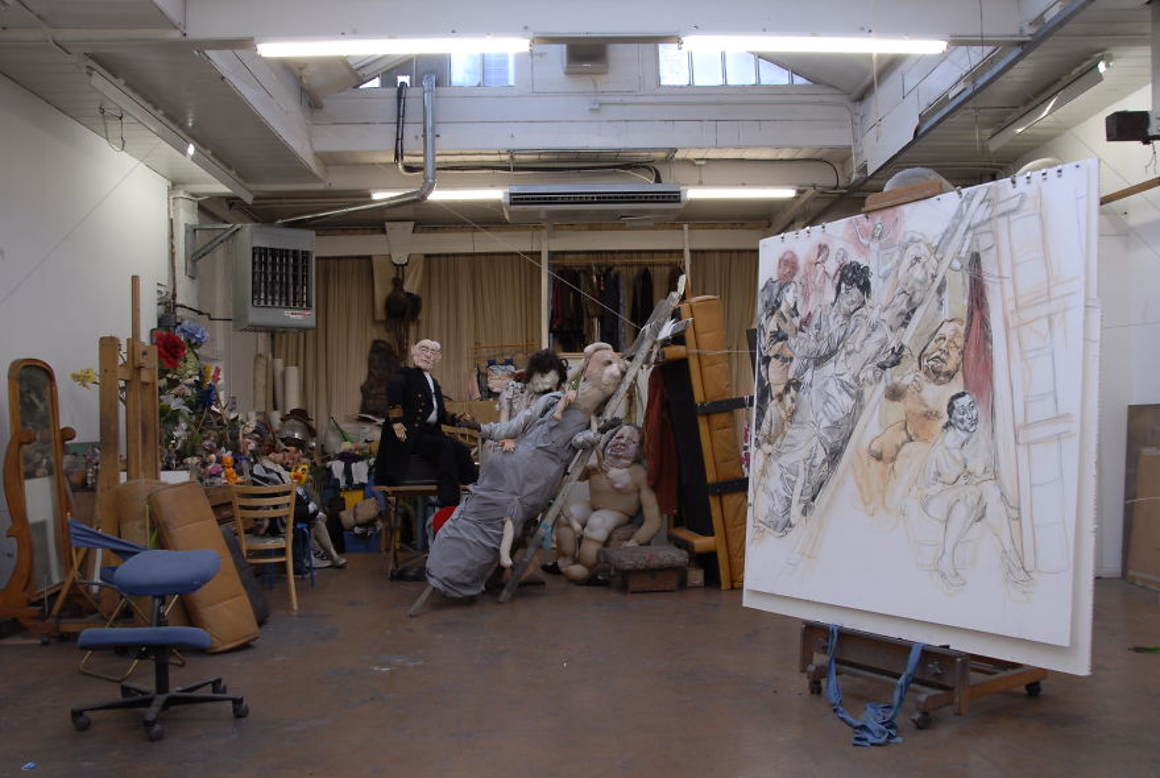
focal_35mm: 30
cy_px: 389
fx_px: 968
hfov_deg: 61.8
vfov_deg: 43.8
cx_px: 580
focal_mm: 20
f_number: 8
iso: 100
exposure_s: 1/3
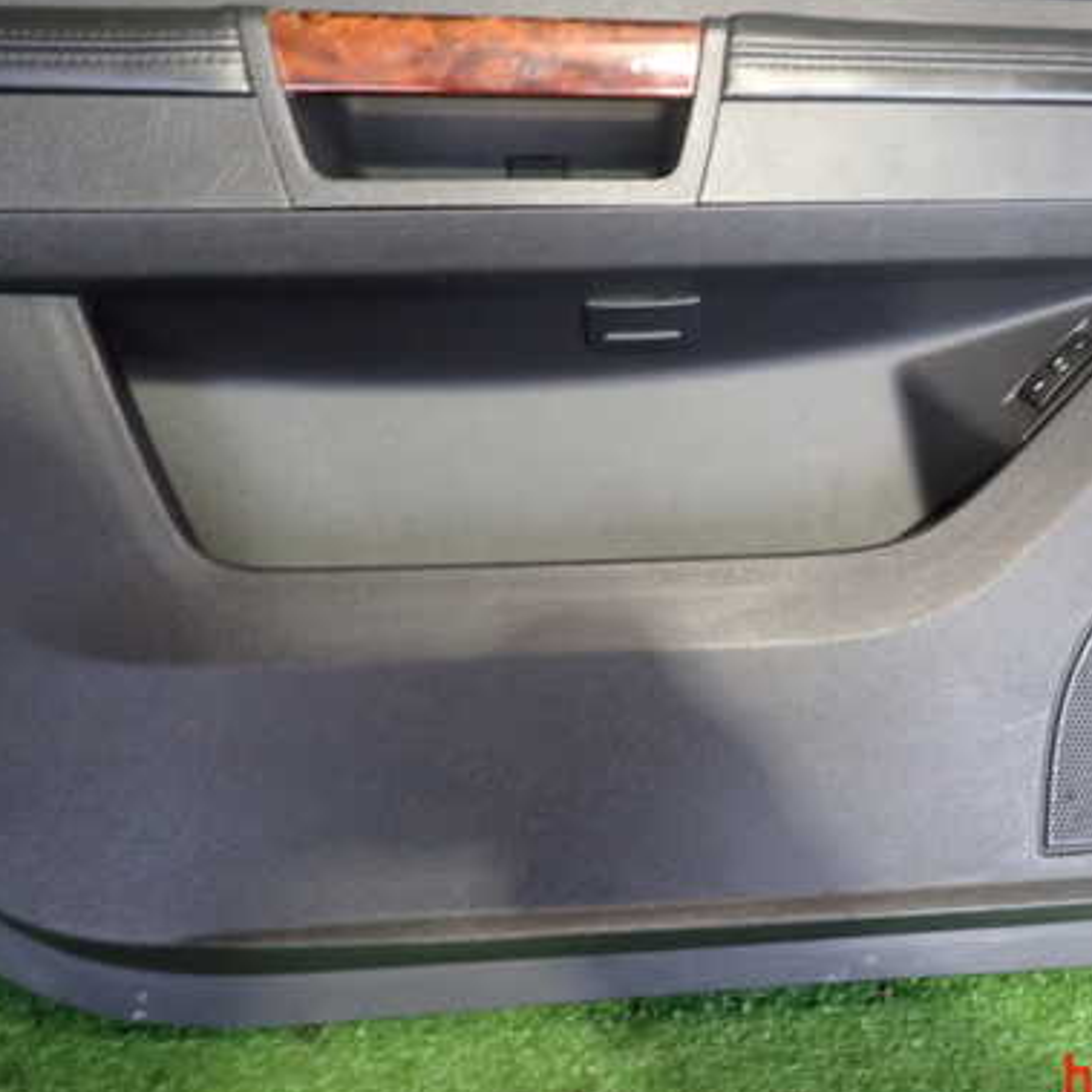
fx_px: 1249
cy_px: 470
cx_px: 850
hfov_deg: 45.2
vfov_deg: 47.1
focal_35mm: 35
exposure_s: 1/30
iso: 500
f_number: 2
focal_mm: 4.5
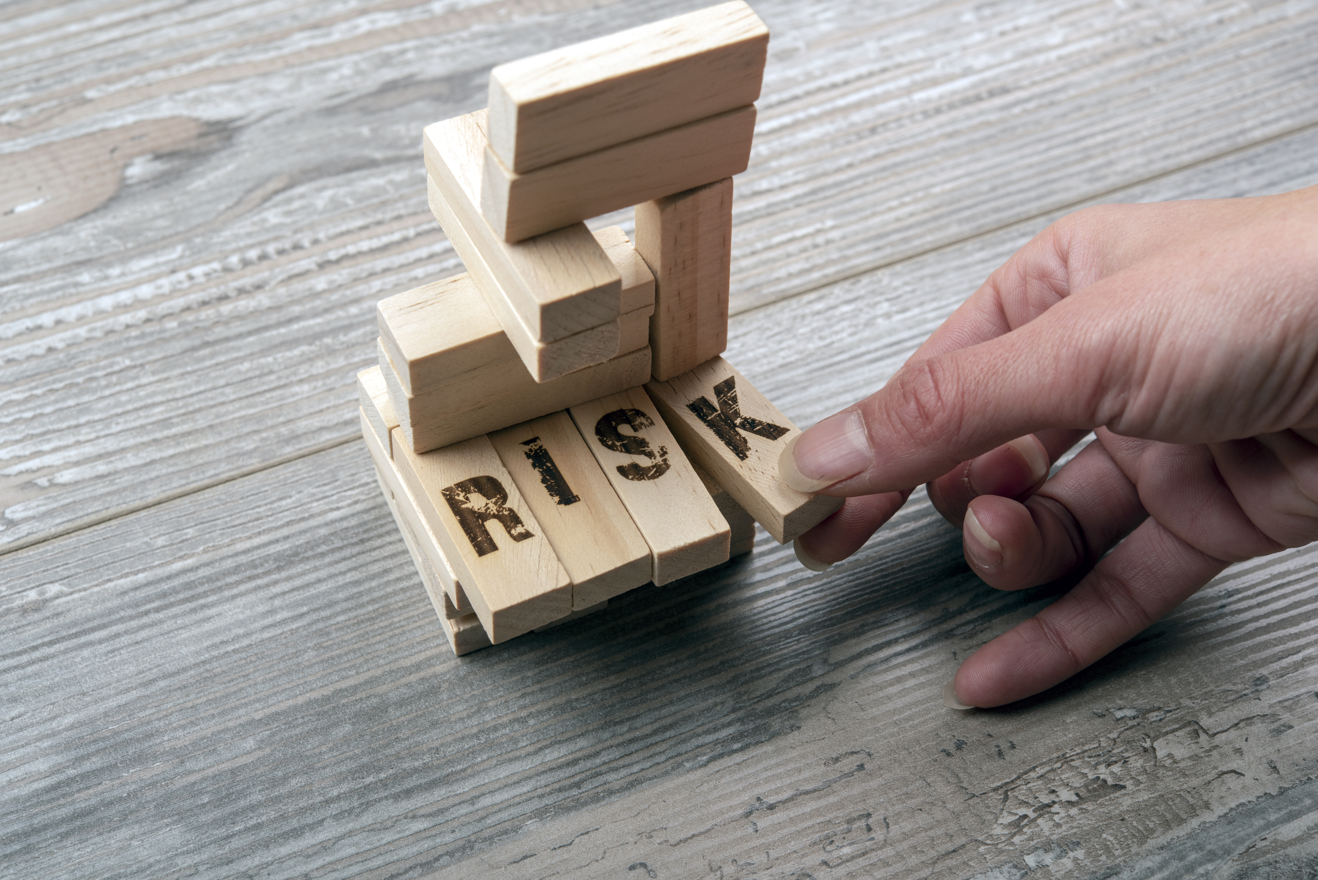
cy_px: 440
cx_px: 659
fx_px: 2197
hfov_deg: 33.4
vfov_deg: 22.6
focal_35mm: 60
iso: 100
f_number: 10
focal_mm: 60
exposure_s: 1/160
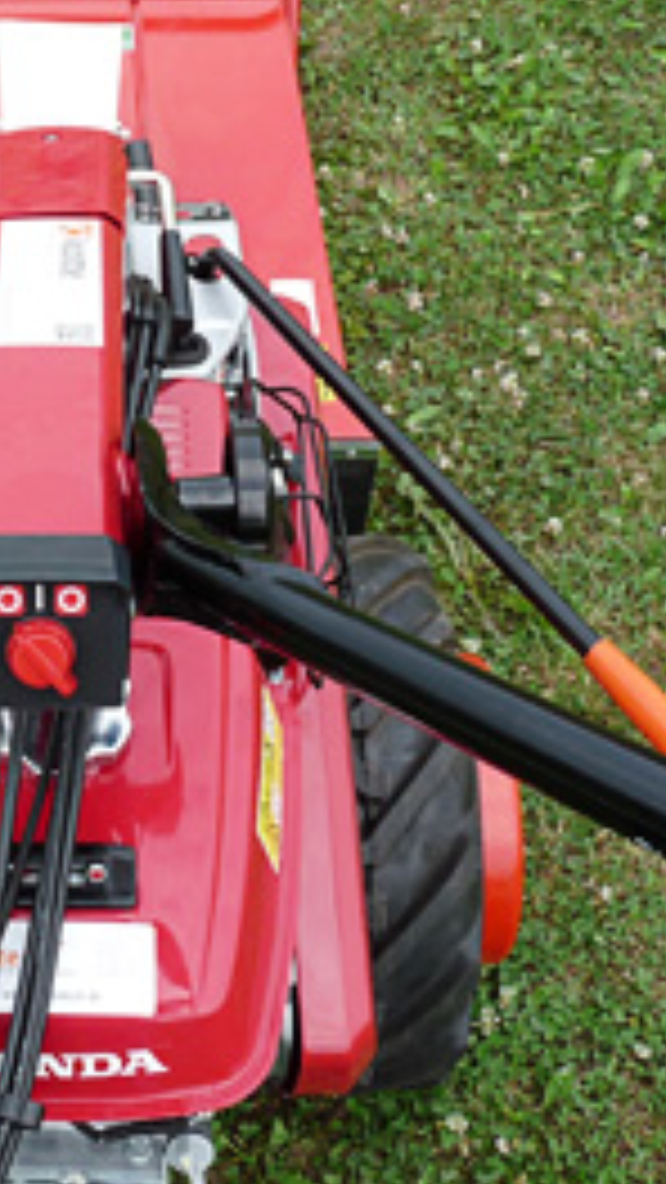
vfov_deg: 37.1
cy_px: 488
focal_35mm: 56
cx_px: 4
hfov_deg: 20.8
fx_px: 1758
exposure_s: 1/250
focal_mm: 4.8
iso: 100
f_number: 5.6
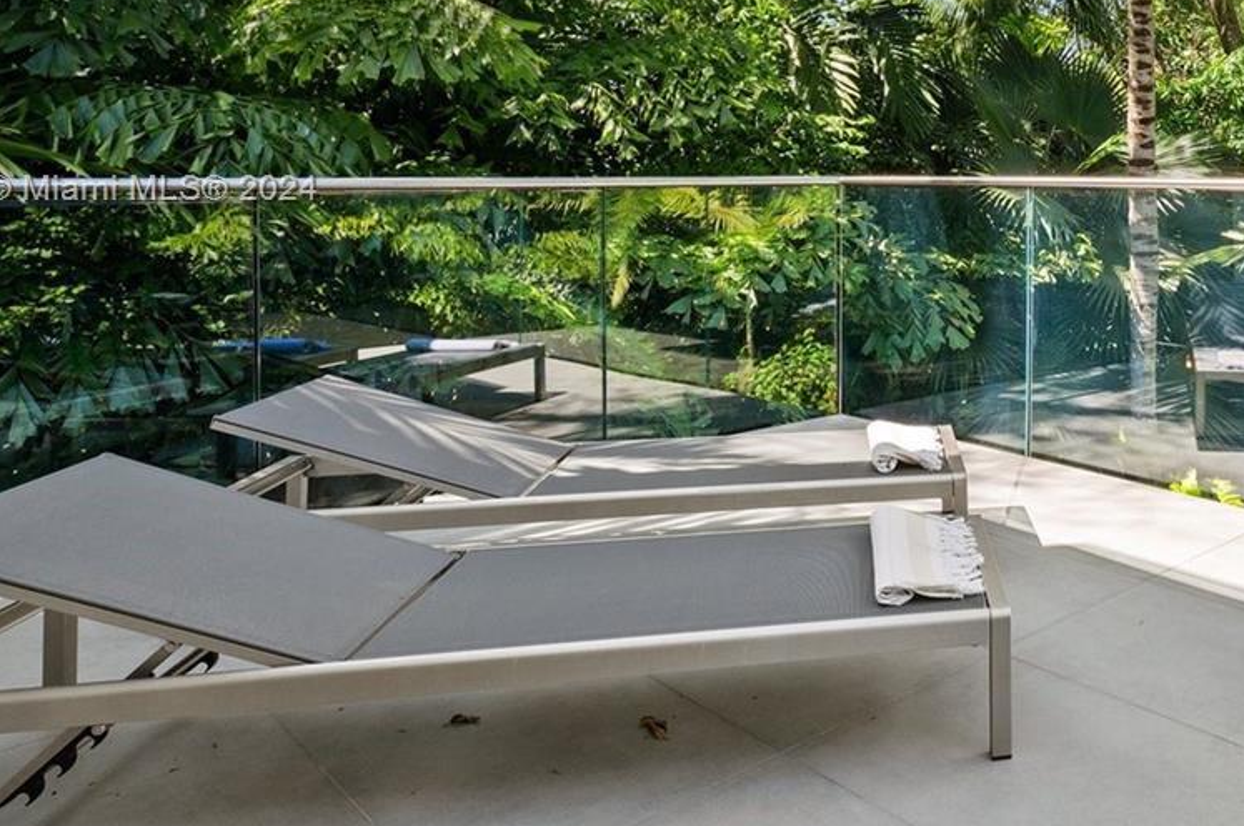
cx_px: 1117
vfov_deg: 42.0
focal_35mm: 30
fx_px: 1035
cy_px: 192
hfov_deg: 54.2
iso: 200
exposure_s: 1/80
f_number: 8
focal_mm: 14
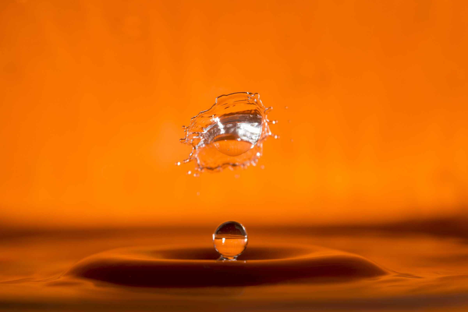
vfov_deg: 13.1
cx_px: 234
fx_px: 1365
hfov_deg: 19.4
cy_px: 156
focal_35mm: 105
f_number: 8
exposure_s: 1/200
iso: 100
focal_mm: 105
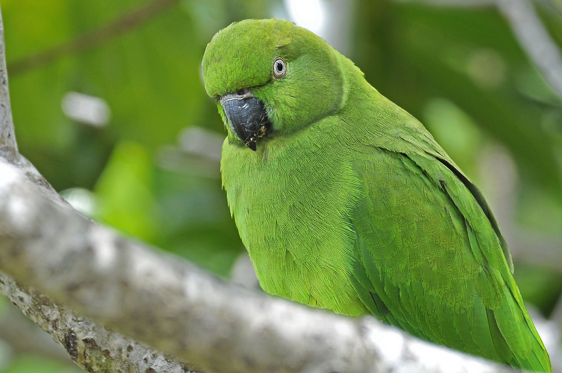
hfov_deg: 2.3
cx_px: 281
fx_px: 14033
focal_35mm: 900
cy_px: 186
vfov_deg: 1.5
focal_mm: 600
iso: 400
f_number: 6.3
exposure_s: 1/320
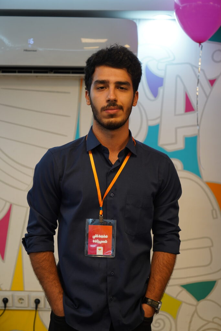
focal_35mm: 51
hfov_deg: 26.5
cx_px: 110
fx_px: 469
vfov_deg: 38.9
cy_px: 166
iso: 640
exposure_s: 1/100
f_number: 4.5
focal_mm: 51
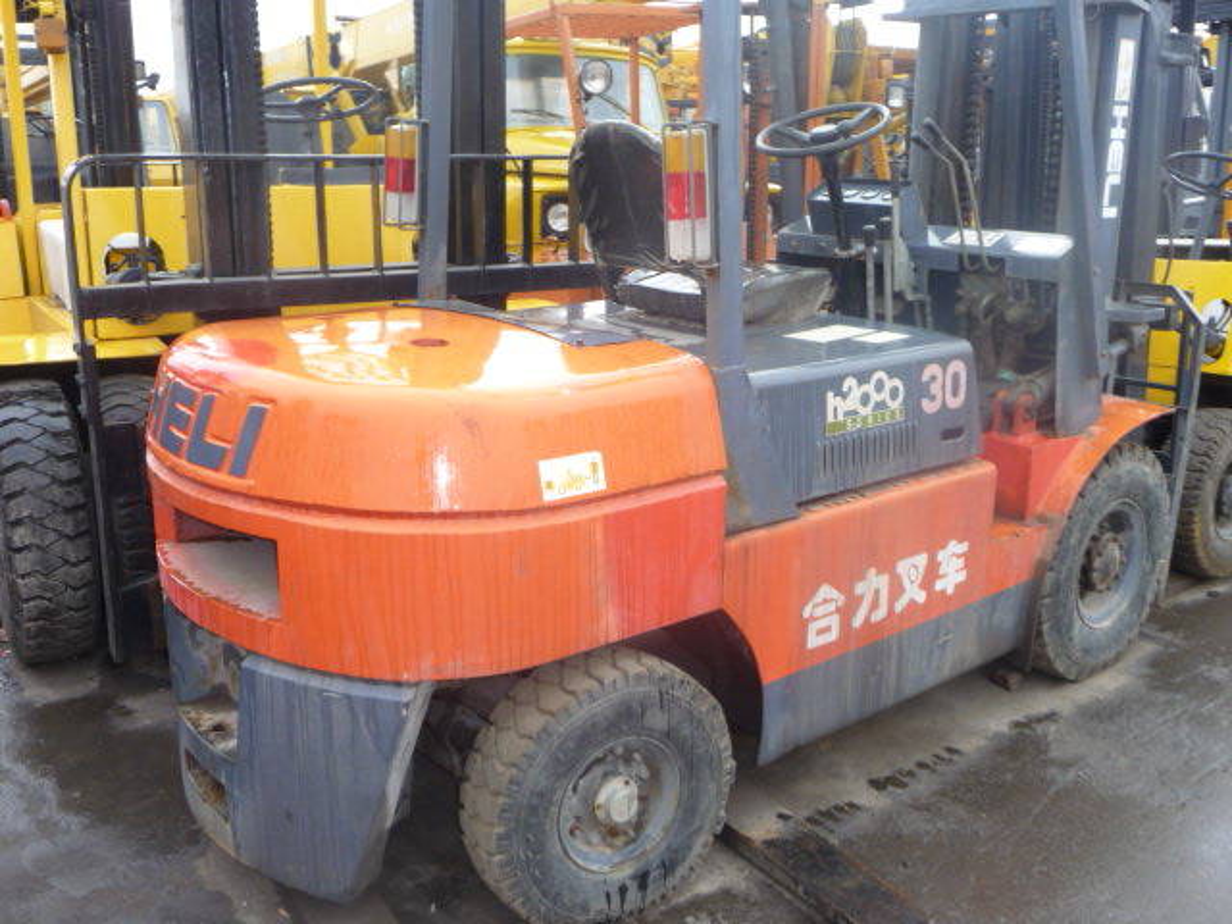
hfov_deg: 55.4
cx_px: 616
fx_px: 1174
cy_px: 462
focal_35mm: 33
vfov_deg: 42.9
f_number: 3.3
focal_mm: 4.7
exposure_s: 1/40
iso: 100
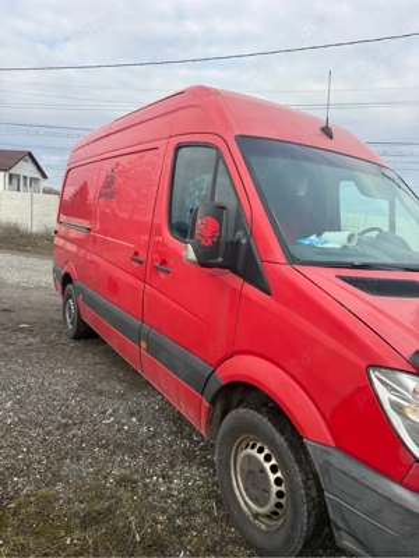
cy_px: 279
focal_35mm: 24
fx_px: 387
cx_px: 210
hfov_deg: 56.8
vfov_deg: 71.6
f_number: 1.78
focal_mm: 6.76
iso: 80
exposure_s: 1/1464
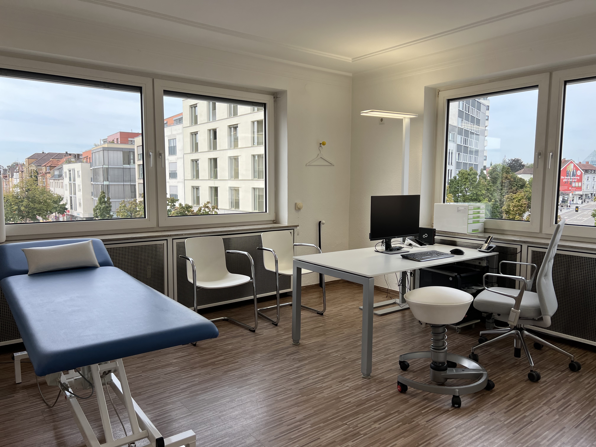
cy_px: 224
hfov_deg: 67.3
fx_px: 448
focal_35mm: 26
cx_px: 298
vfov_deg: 53.1
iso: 50
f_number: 1.5
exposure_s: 1/1147
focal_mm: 5.7
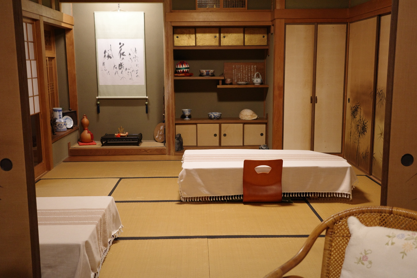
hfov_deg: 48.5
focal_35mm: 40
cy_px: 139
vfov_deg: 33.4
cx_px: 208
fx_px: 463
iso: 1600
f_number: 2.8
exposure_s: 1/40
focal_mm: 26
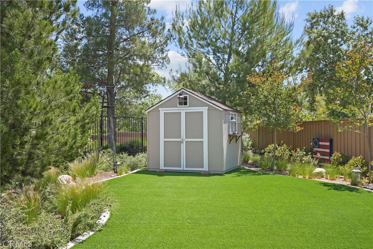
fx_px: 357
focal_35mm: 34
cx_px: 186
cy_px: 124
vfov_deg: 38.4
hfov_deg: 55.1
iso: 100
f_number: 8
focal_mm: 34.5
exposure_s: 1/125
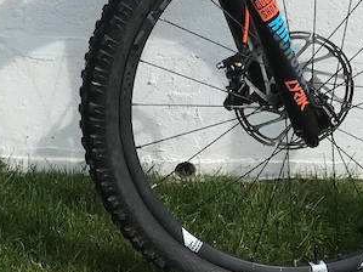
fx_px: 1006
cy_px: -50
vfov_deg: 14.9
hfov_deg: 19.1
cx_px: -90
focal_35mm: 96
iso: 20
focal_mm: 3.99
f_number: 1.8
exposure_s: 1/1429
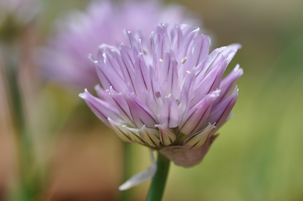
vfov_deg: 15.1
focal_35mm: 90
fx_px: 757
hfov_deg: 22.6
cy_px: 100
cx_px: 152
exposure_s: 1/400
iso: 200
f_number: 8
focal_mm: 60
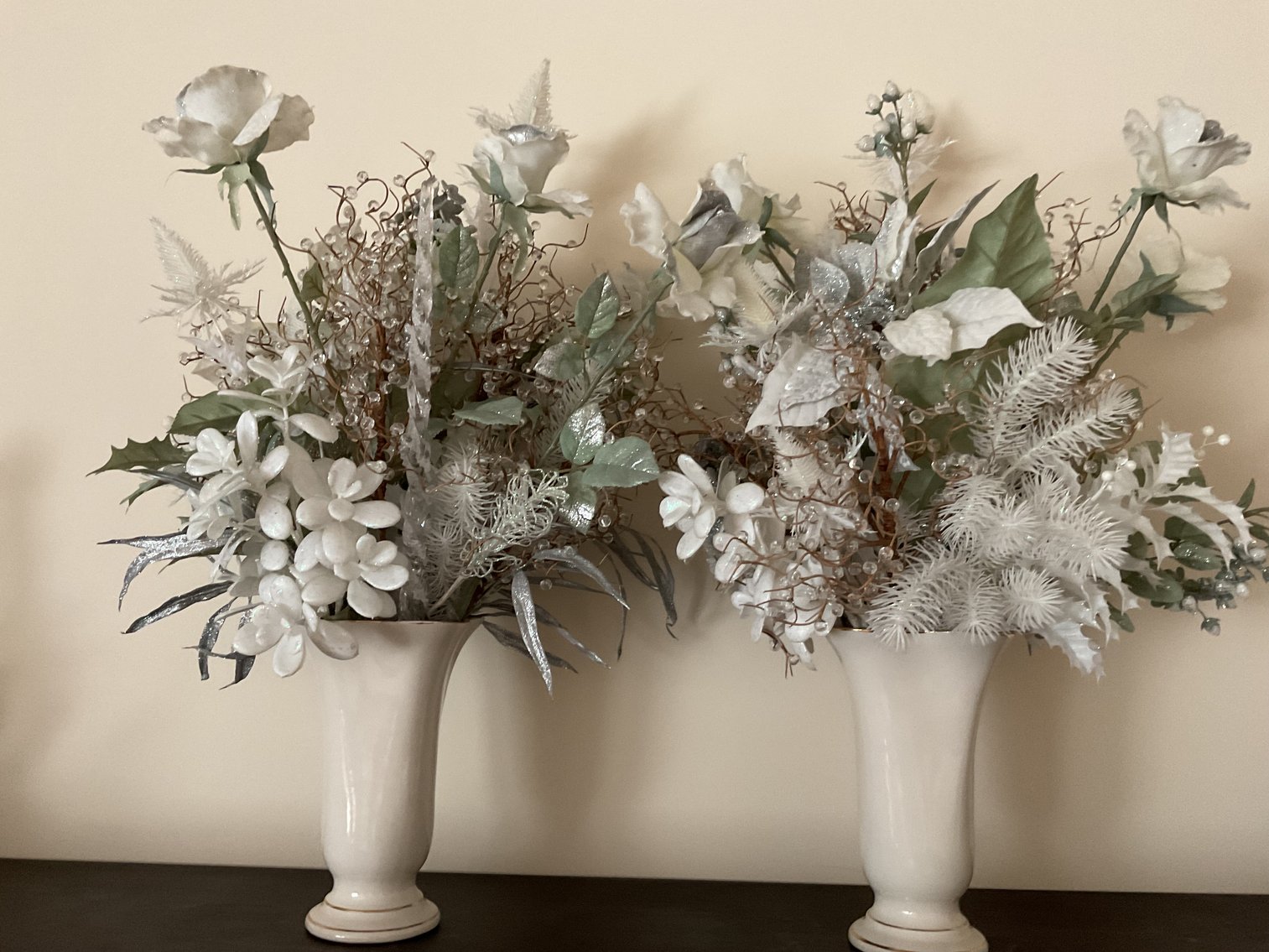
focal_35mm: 29
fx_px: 1063
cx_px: 634
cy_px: 476
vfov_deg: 48.2
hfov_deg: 61.7
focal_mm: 3
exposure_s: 1/40
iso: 200
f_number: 1.8
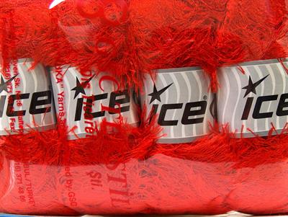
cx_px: 144
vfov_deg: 24.1
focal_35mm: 61
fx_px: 508
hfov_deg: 31.6
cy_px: 108
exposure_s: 1/8.33
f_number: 2.9
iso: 200
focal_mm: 12.53
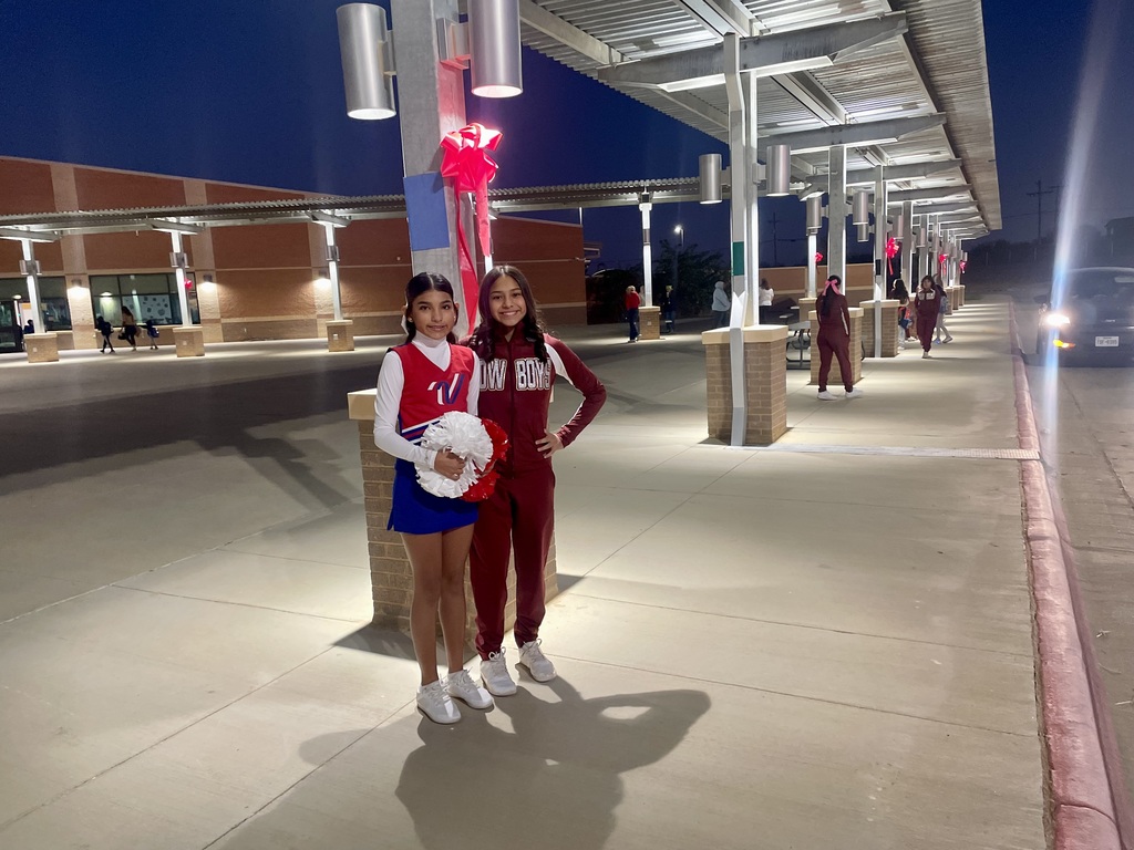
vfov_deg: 53.1
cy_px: 425
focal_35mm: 26
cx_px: 567
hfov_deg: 67.3
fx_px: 852
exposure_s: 1/60
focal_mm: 4.2
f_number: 1.6
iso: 320
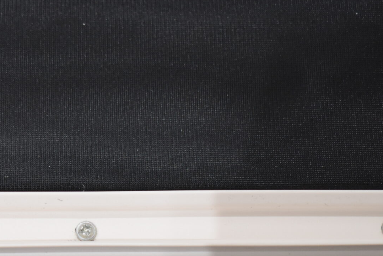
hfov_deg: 20.9
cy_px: 220
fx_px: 1023
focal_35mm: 96
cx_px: 66
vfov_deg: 14.1
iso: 800
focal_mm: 27
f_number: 4
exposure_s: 1/250
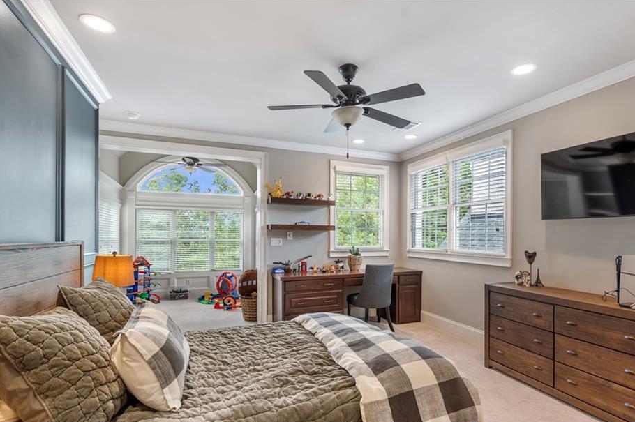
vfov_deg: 67.1
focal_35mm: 18
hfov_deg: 89.8
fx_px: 317
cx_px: 345
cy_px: 235
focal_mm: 16
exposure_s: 1/8
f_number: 8
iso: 640
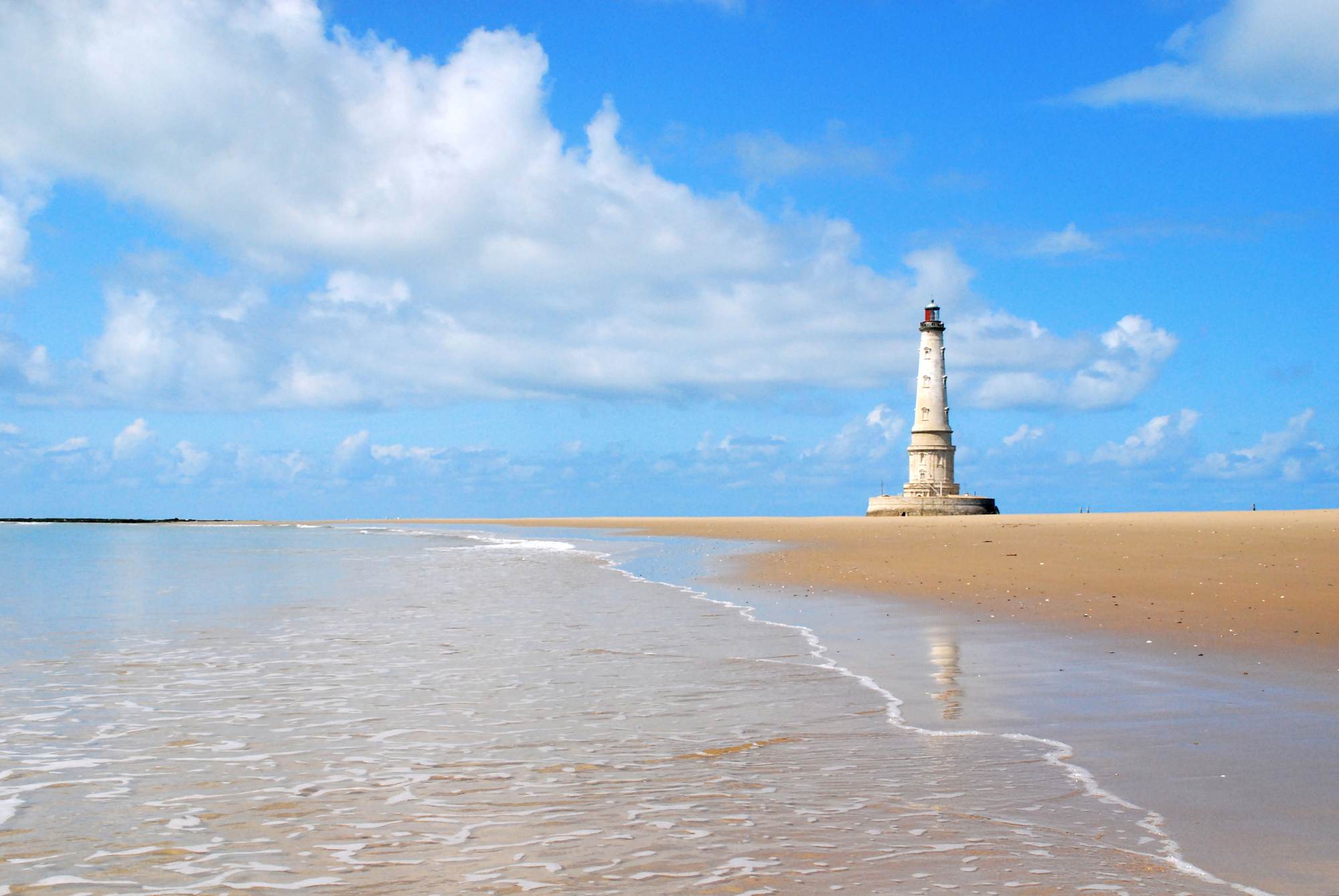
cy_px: 448
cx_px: 670
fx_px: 1564
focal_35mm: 42
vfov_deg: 32.0
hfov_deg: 46.3
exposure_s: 1/4000
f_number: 8
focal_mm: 28
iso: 800
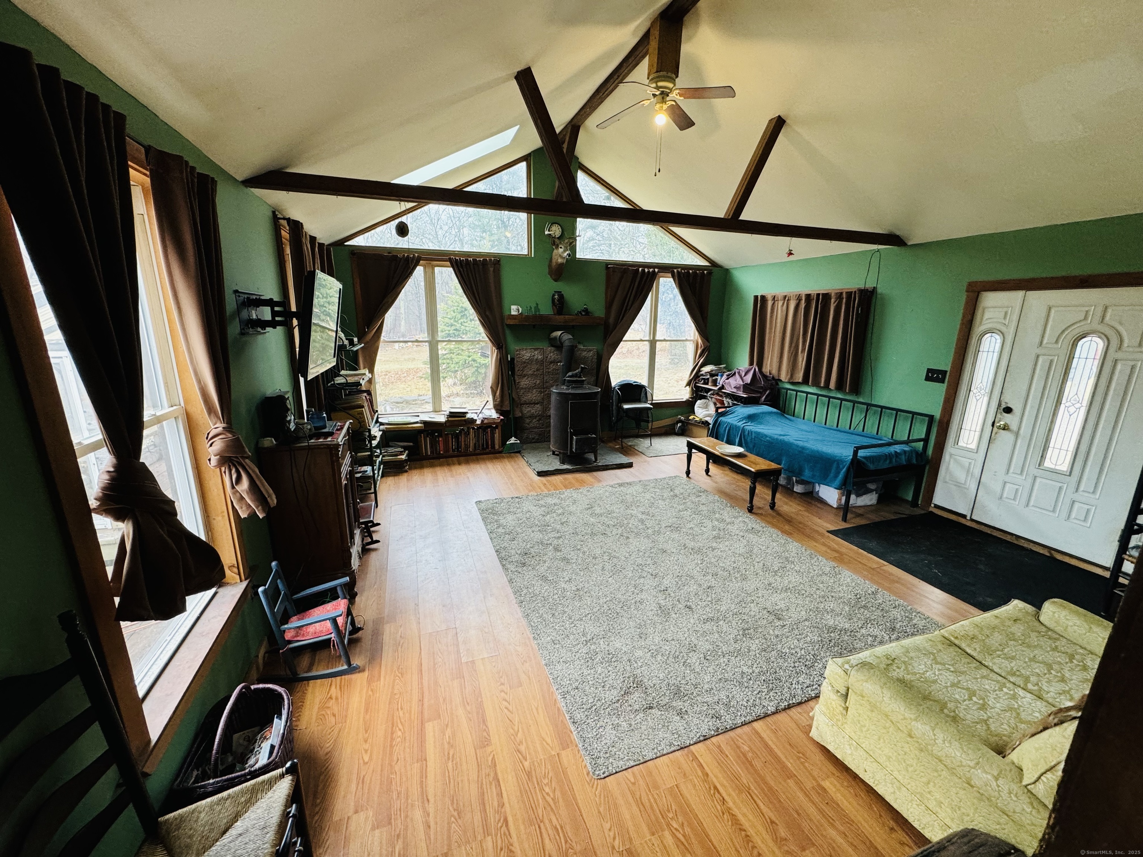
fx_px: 462
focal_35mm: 14
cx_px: 572
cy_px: 428
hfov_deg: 102.1
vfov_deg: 85.7
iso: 200
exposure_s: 1/120
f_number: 2.2
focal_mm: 2.22
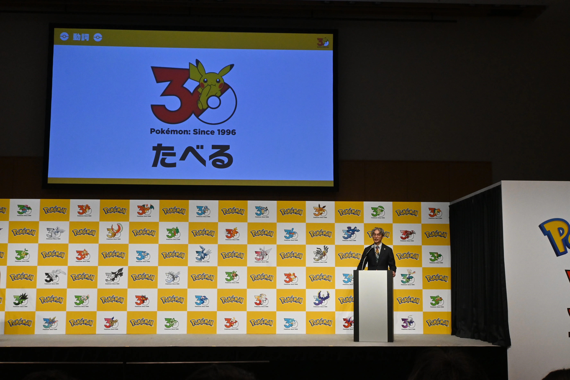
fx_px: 724
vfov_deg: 29.4
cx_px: 285
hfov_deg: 43.0
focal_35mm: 46
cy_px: 190
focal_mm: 30.5
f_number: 11
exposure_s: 1/160
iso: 1600
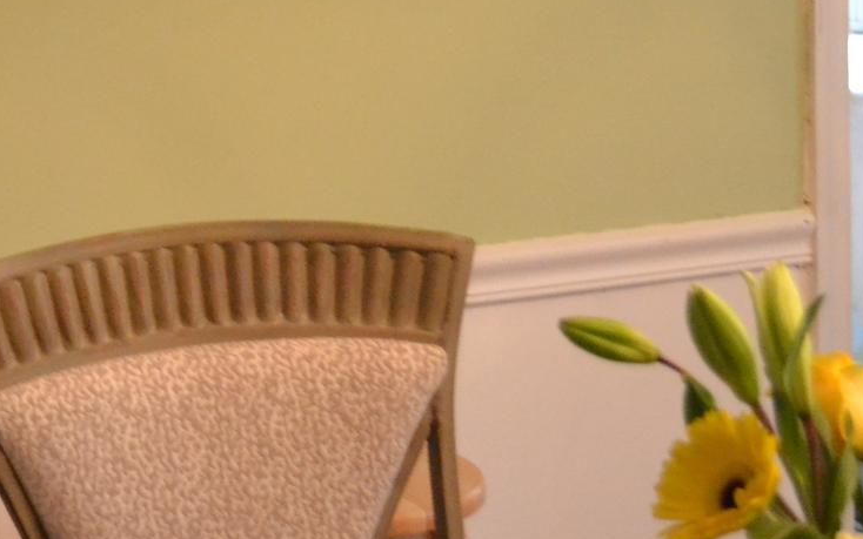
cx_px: -81
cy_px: -244
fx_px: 3011
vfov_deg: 10.0
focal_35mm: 128
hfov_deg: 15.9
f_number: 4.5
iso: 3200
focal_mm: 30
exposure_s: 1/50
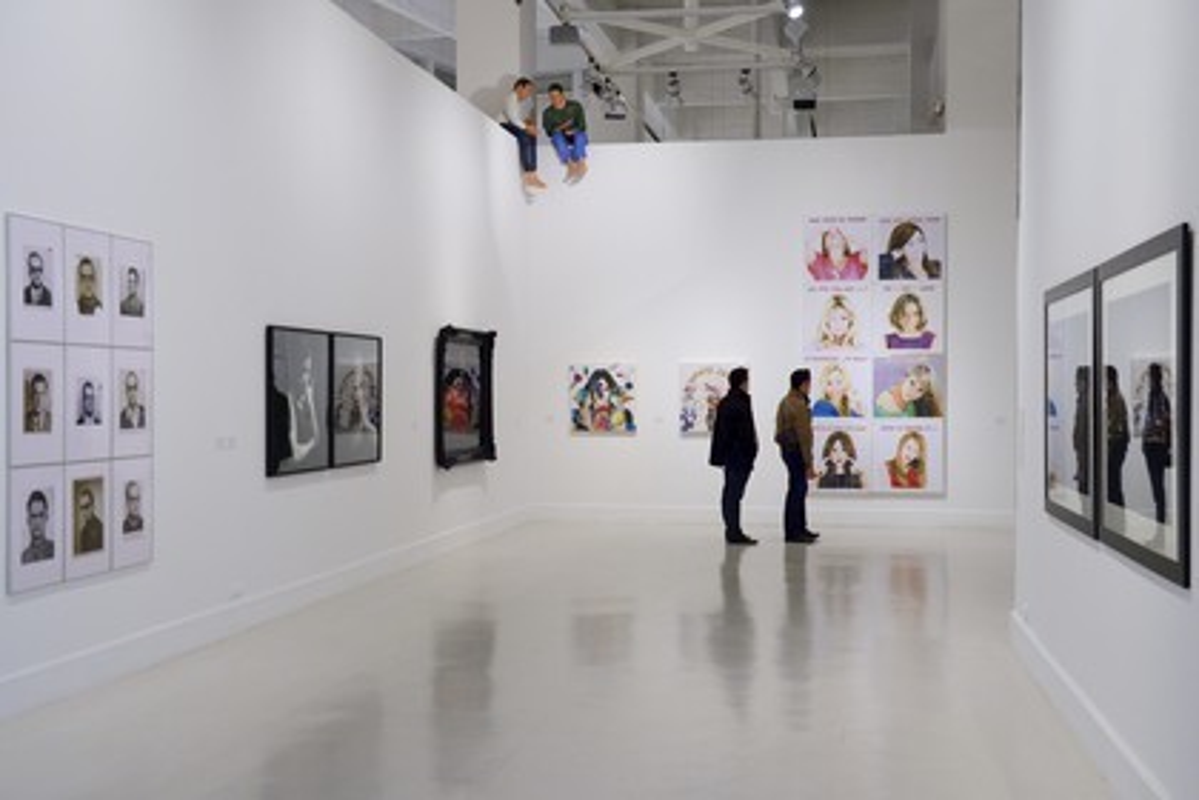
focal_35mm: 38
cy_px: 400
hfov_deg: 50.7
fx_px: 1266
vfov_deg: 35.1
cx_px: 600
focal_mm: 38
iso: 1600
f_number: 5
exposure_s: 1/60
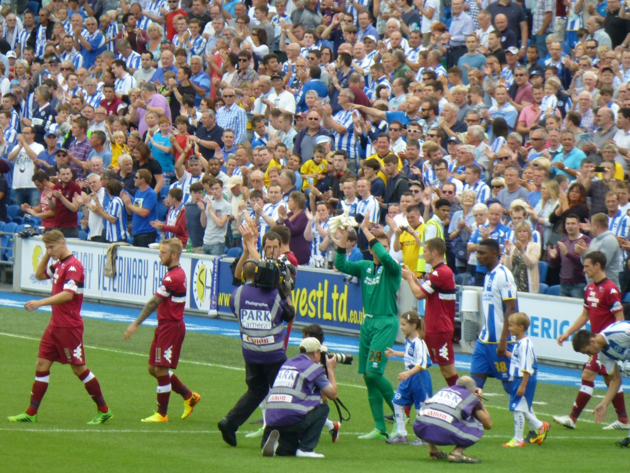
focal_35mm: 480
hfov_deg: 4.1
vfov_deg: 3.1
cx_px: 315
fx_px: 8736
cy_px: 236
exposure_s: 1/250
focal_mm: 86
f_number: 6.4
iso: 250
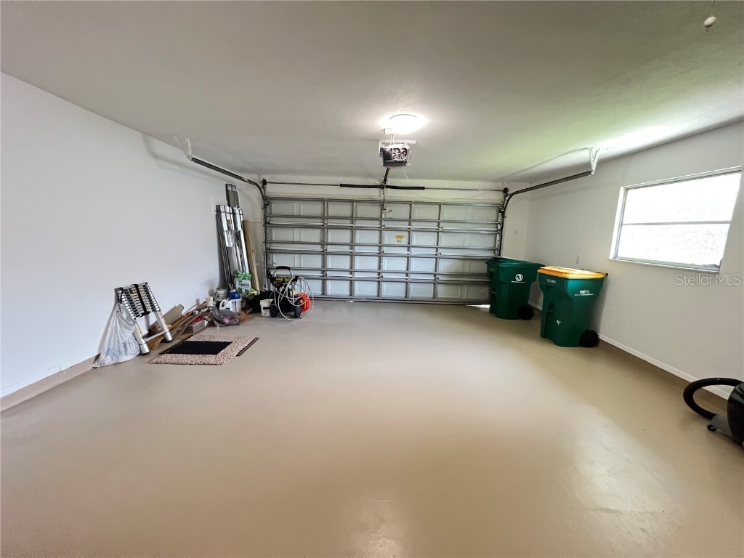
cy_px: 279
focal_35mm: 13
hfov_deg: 106.2
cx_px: 372
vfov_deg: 89.9
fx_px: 279
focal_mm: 1.57
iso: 800
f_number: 1.8
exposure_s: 1/60
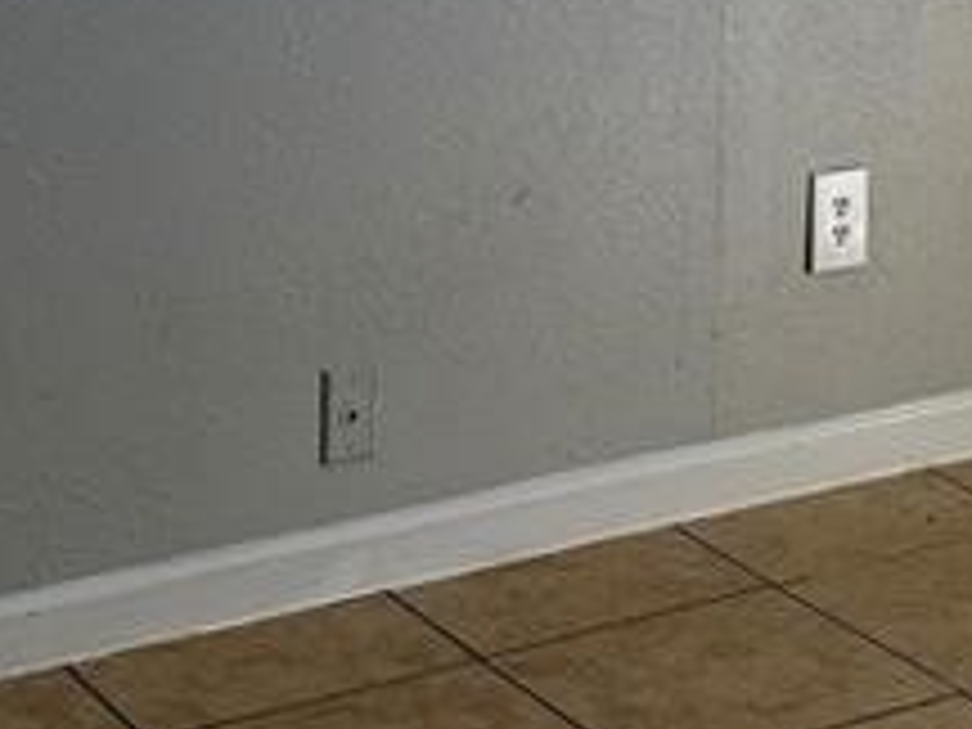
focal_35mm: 114
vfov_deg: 11.8
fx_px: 3201
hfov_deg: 16.8
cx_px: 999
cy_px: -644
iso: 80
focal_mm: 6.86
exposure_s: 1/473
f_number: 1.78
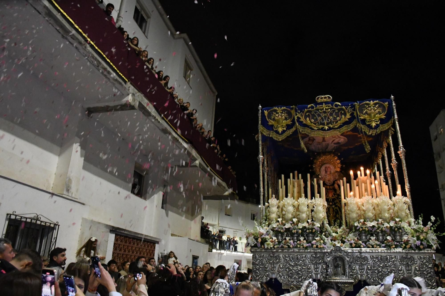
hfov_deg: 67.4
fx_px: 334
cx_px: 222
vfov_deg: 47.9
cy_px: 148
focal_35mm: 27
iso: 10000
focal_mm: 18
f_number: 5.6
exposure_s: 1/50
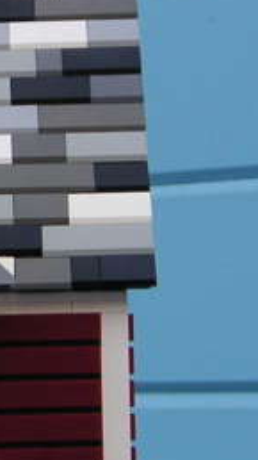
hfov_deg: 5.6
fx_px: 2592
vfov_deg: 10.1
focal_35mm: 213
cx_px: -208
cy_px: 280
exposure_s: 1/60
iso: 80
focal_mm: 9.8
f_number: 3.1
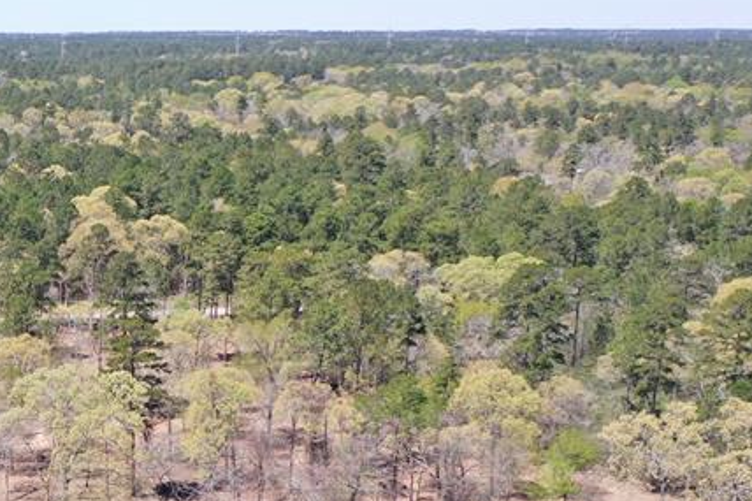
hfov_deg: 28.2
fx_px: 1399
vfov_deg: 20.2
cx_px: -7
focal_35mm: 67
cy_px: 362
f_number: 2.8
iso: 100
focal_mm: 10.26
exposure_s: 1/1000
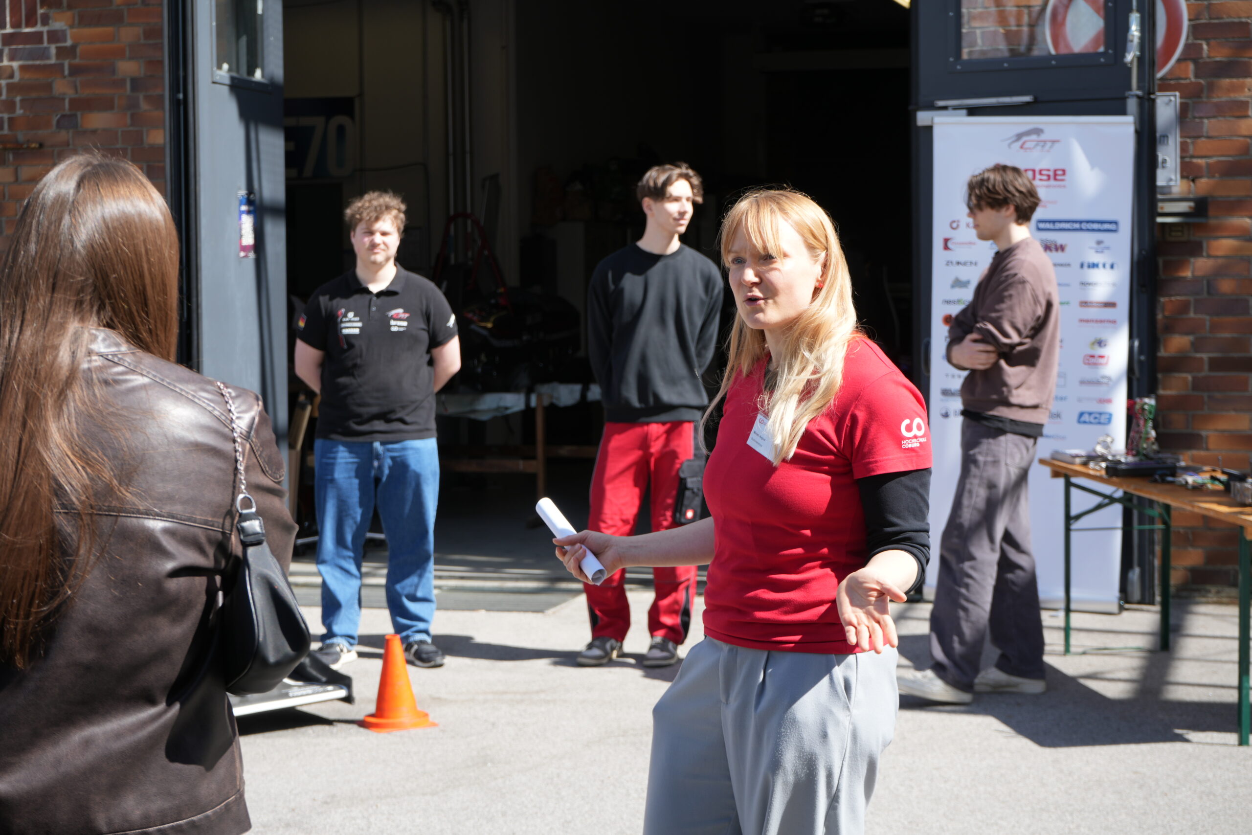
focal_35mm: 70
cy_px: 418
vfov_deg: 19.5
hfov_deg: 28.8
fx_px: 2434
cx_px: 626
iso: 100
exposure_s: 1/125
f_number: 8
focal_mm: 70
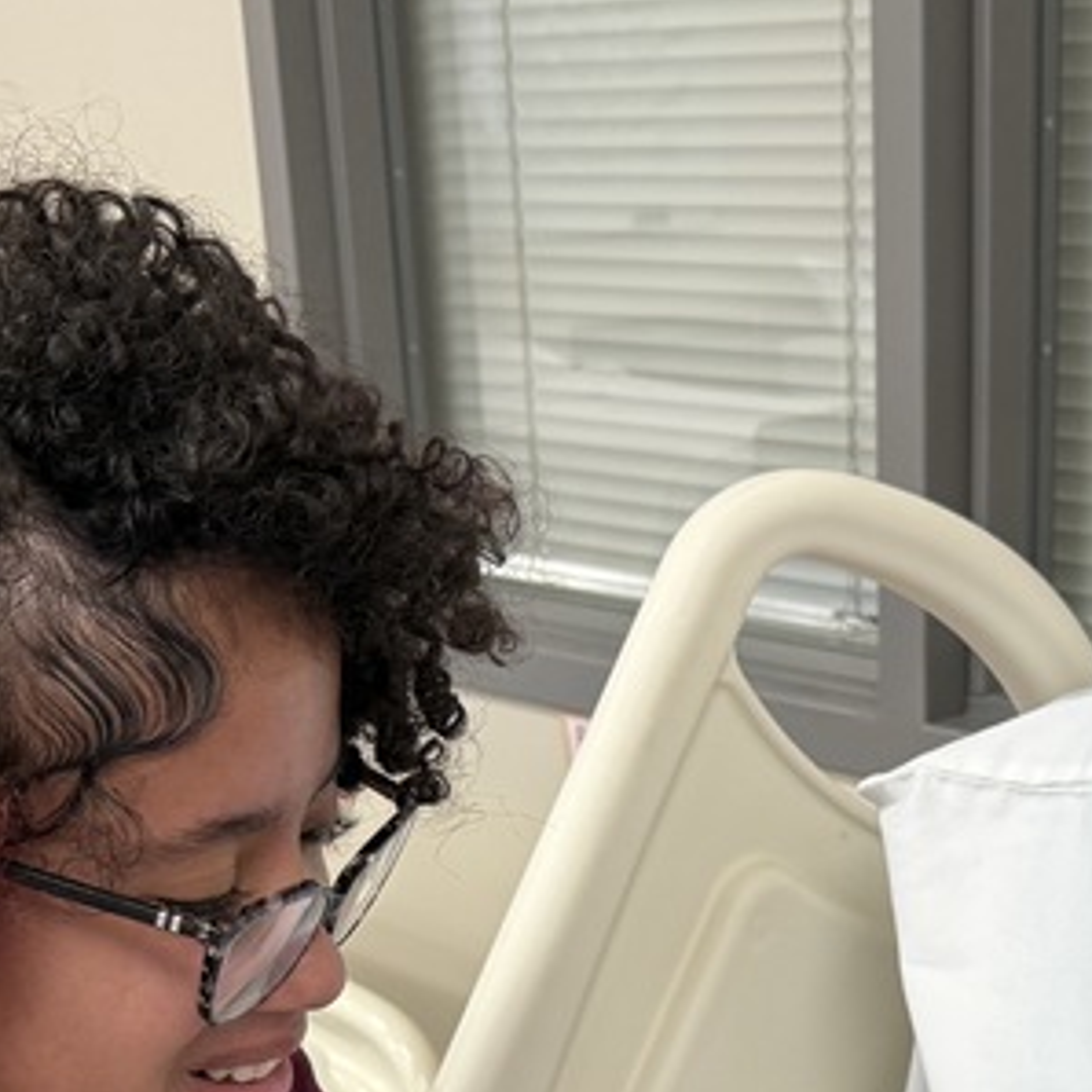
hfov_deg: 23.5
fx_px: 2605
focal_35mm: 73
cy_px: 1305
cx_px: 759
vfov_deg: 21.9
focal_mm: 6.76
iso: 200
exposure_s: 1/120
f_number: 1.78
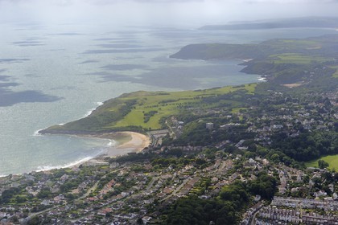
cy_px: 112
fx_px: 657
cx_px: 169
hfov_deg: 28.8
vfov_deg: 19.5
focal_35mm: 70
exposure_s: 1/800
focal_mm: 70
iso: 400
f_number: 9
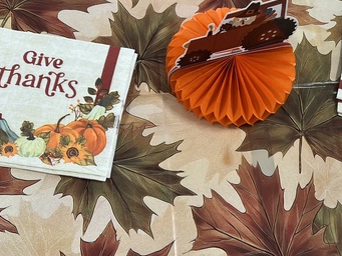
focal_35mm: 61
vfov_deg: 24.0
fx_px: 603
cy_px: 101
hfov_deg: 31.5
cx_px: 212
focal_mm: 5.7
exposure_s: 1/100
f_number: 1.5
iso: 125
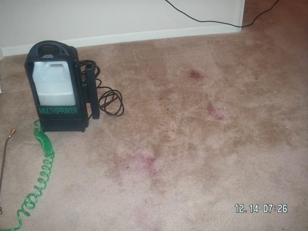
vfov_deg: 37.7
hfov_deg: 49.0
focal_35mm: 38
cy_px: 116
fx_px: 338
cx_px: 154
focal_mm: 6.3
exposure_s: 1/45
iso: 160
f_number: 3.3
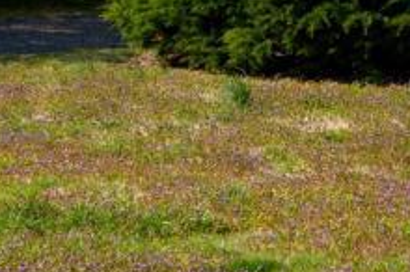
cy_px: -274
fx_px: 2236
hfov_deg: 9.9
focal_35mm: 197
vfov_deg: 6.7
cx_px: 772
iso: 320
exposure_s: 1/500
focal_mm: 25
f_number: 11
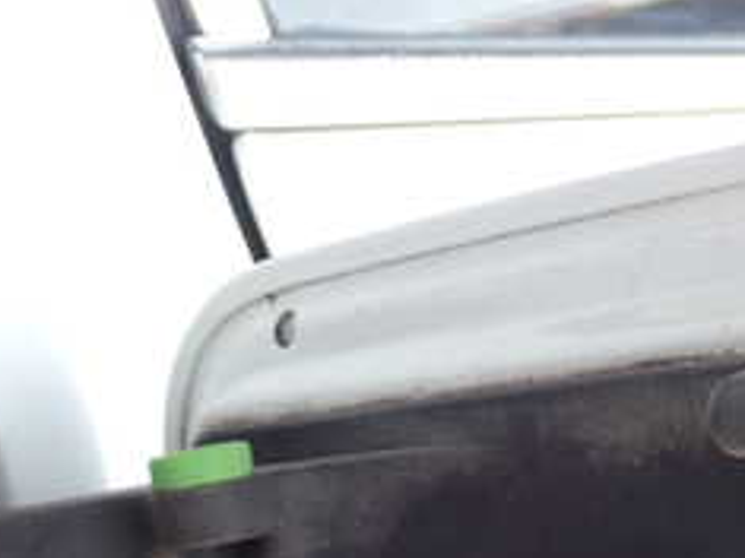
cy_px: 606
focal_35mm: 120
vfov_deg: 12.1
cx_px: 495
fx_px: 2581
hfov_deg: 16.4
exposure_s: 1/100
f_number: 3.1
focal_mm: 8.4
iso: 200
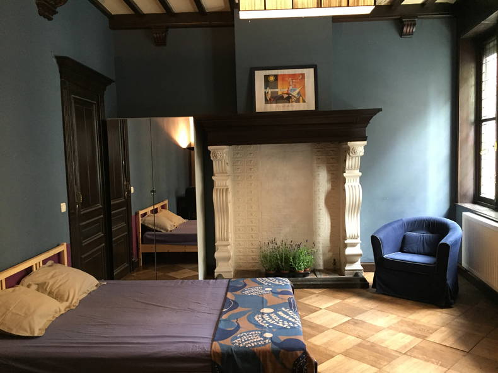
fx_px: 417
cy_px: 186
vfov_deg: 48.2
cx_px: 249
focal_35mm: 29
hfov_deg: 61.7
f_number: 2.2
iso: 250
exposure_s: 1/24
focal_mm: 4.15
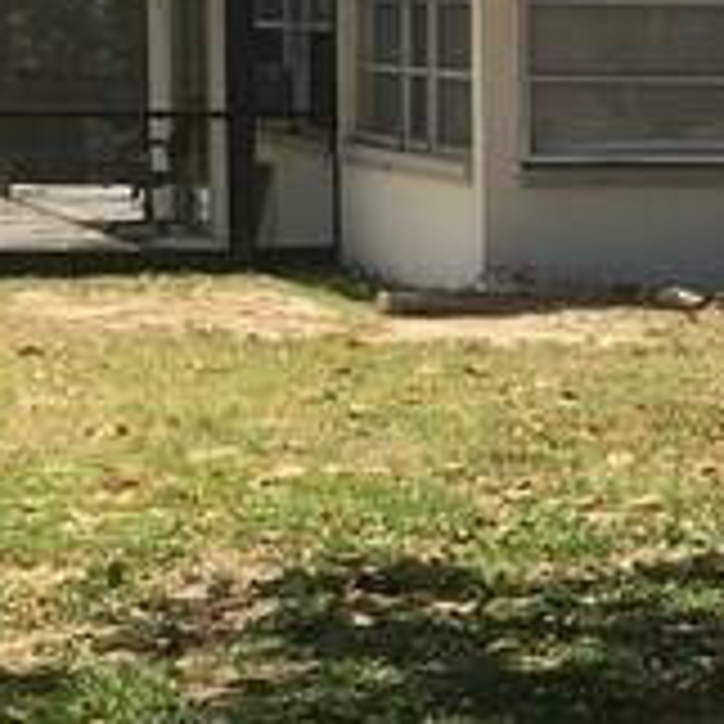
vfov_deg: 10.7
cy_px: 477
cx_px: 1183
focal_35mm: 163
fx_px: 3857
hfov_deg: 10.3
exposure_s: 1/874
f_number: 2.2
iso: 25
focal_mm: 4.15
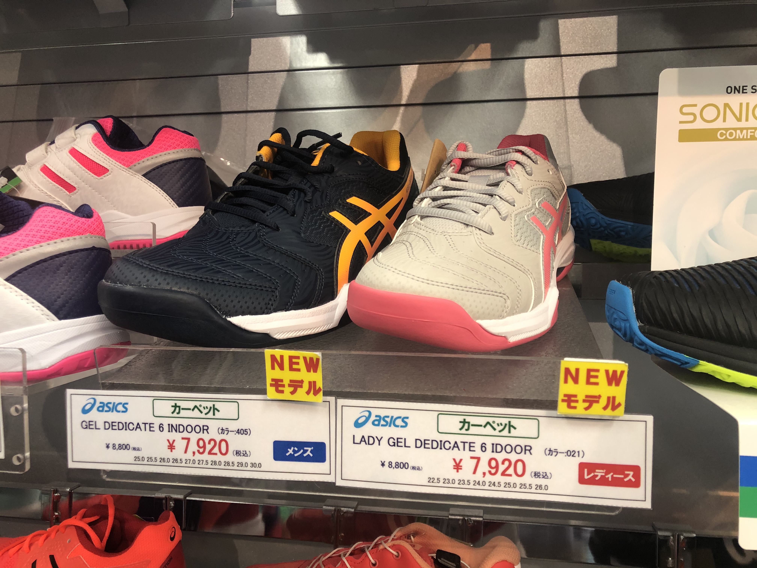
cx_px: 378
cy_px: 284
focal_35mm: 28
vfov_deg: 49.7
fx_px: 612
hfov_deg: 63.4
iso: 40
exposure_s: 1/17
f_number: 1.8
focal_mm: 3.99
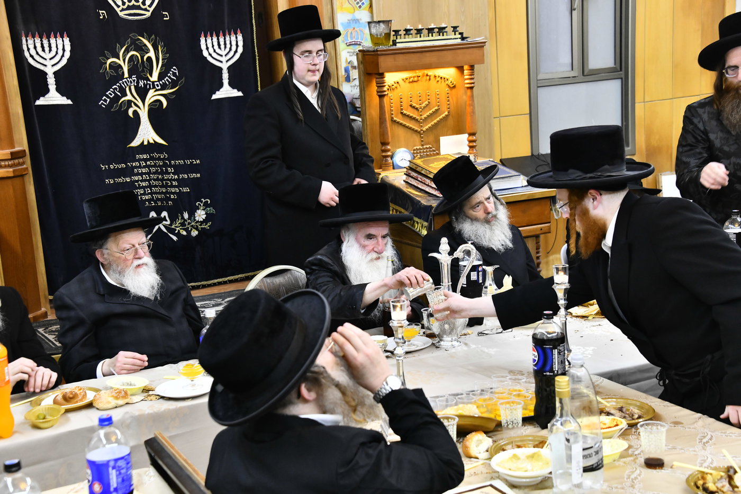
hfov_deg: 35.6
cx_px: 370
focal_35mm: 56
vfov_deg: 24.2
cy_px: 247
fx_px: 1152
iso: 2000
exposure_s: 1/125
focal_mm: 56
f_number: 5.6
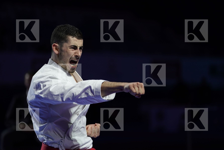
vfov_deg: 8.1
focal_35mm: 170
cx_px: 112
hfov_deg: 12.1
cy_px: 75
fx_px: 1058
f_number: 2.8
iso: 800
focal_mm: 170
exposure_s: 1/500
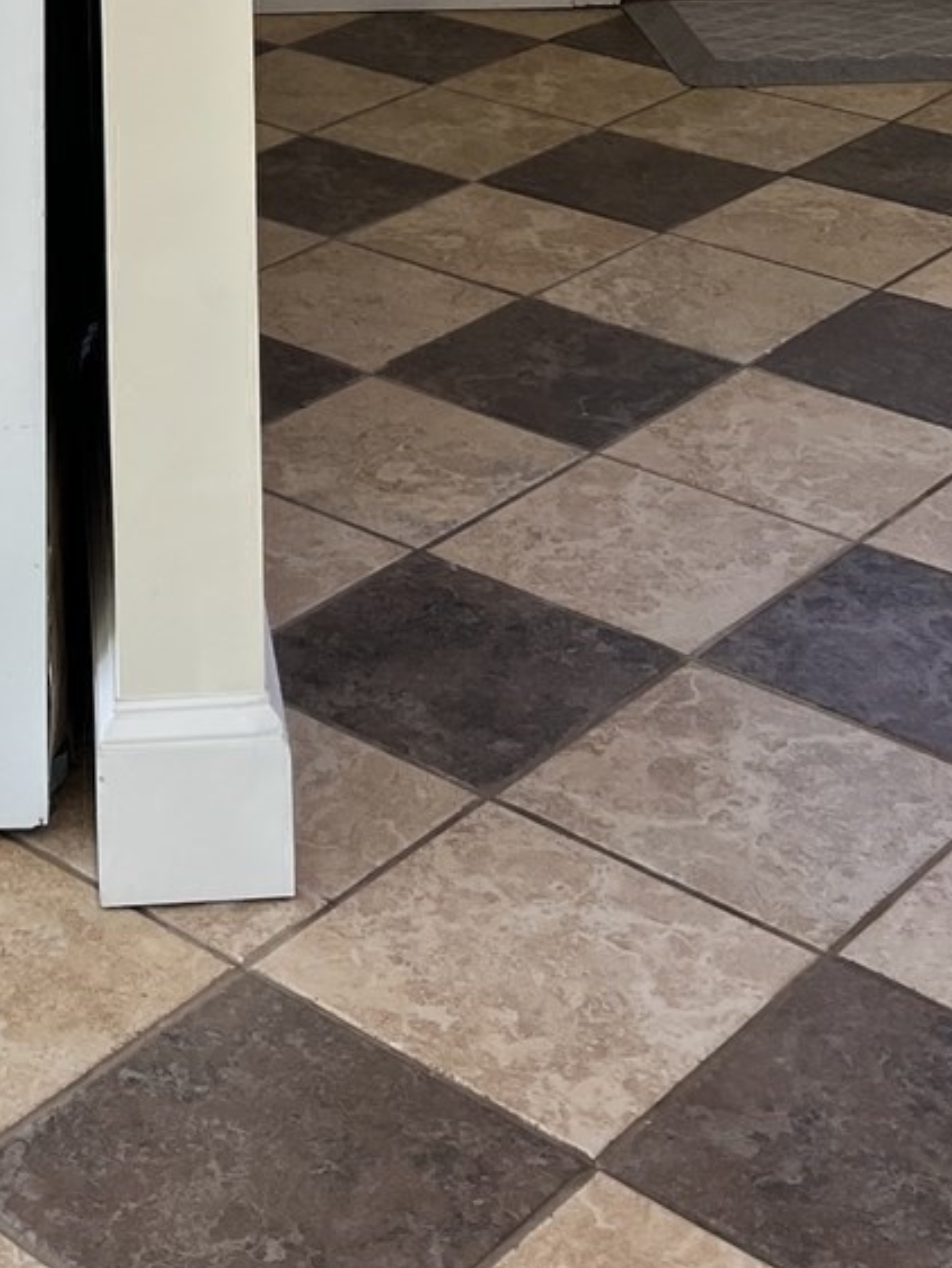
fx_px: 2602
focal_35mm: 71
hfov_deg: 20.3
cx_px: 102
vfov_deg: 24.2
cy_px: -361
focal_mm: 5.1
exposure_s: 1/120
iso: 40
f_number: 1.6
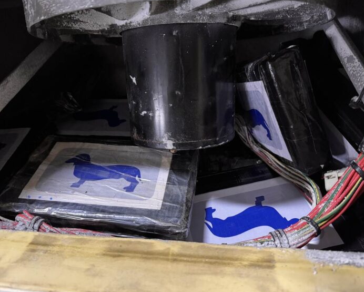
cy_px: 150
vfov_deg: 54.9
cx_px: 168
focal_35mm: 26
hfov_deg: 65.9
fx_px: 280
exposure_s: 1/30
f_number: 1.78
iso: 800
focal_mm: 6.76
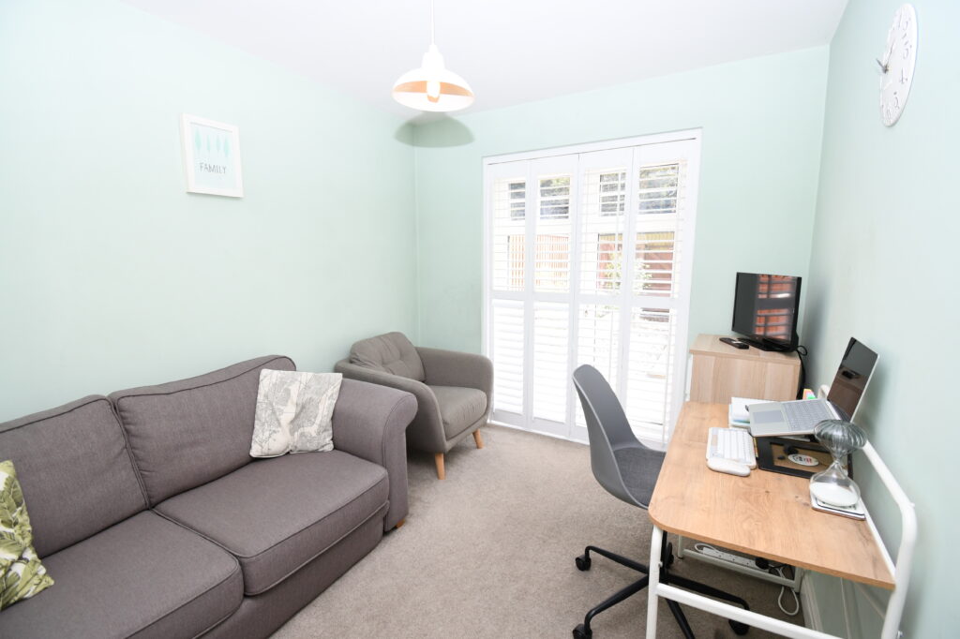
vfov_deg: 77.3
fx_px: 400
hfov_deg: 100.4
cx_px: 480
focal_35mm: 15
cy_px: 320
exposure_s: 1/125
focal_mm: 10
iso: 560
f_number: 5.6
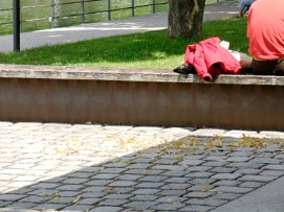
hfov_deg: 12.2
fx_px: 1271
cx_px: 412
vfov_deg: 9.4
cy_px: -73
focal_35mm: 155
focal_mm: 22
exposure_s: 1/80
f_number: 8
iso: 100
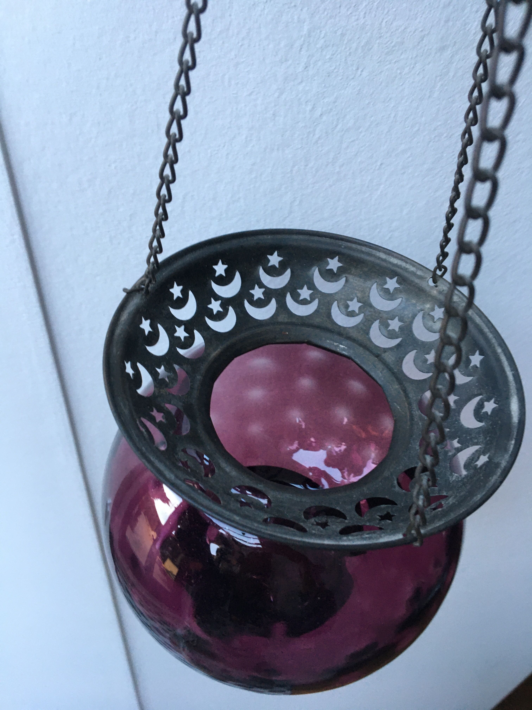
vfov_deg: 61.7
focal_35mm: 29
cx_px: 266
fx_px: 594
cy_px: 355
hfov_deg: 48.2
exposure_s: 1/33
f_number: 2.2
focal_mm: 4.15
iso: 125
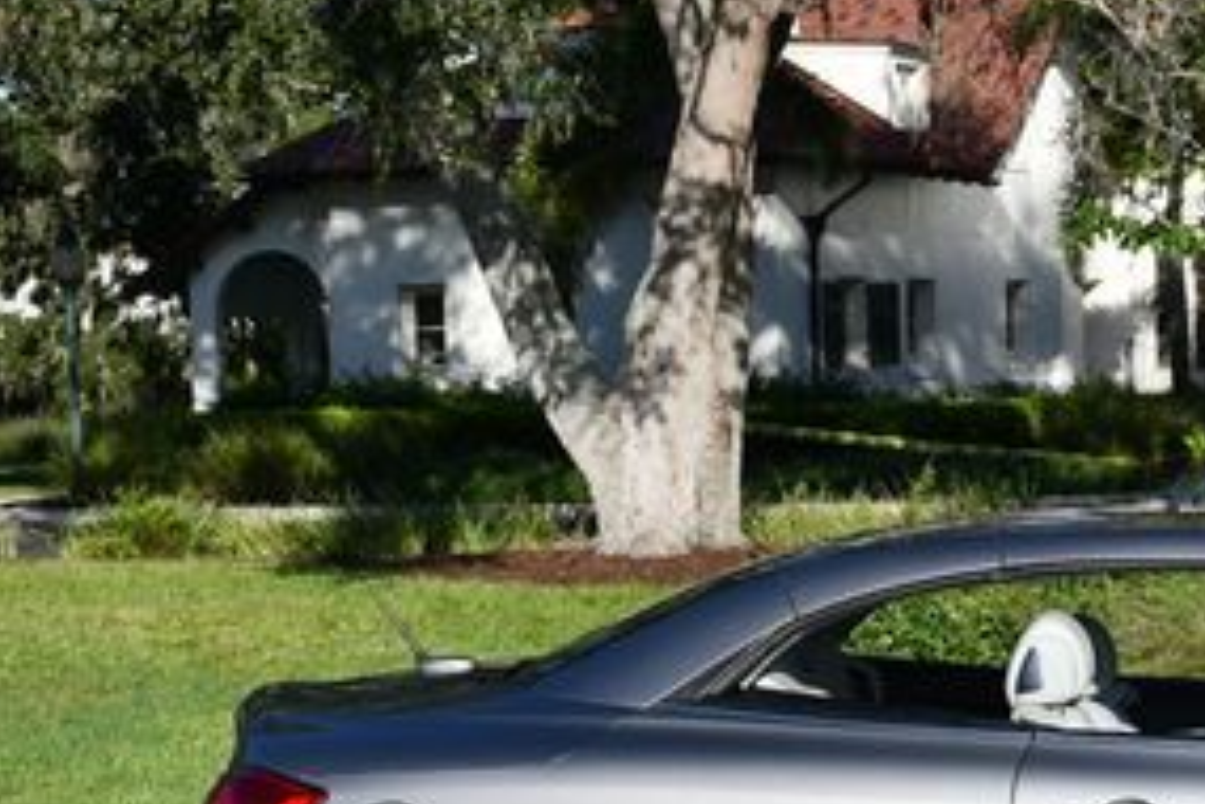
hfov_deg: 17.0
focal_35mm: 117
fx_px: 3916
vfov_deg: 11.7
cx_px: 1281
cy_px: 512
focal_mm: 26
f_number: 9
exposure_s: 1/320
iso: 100
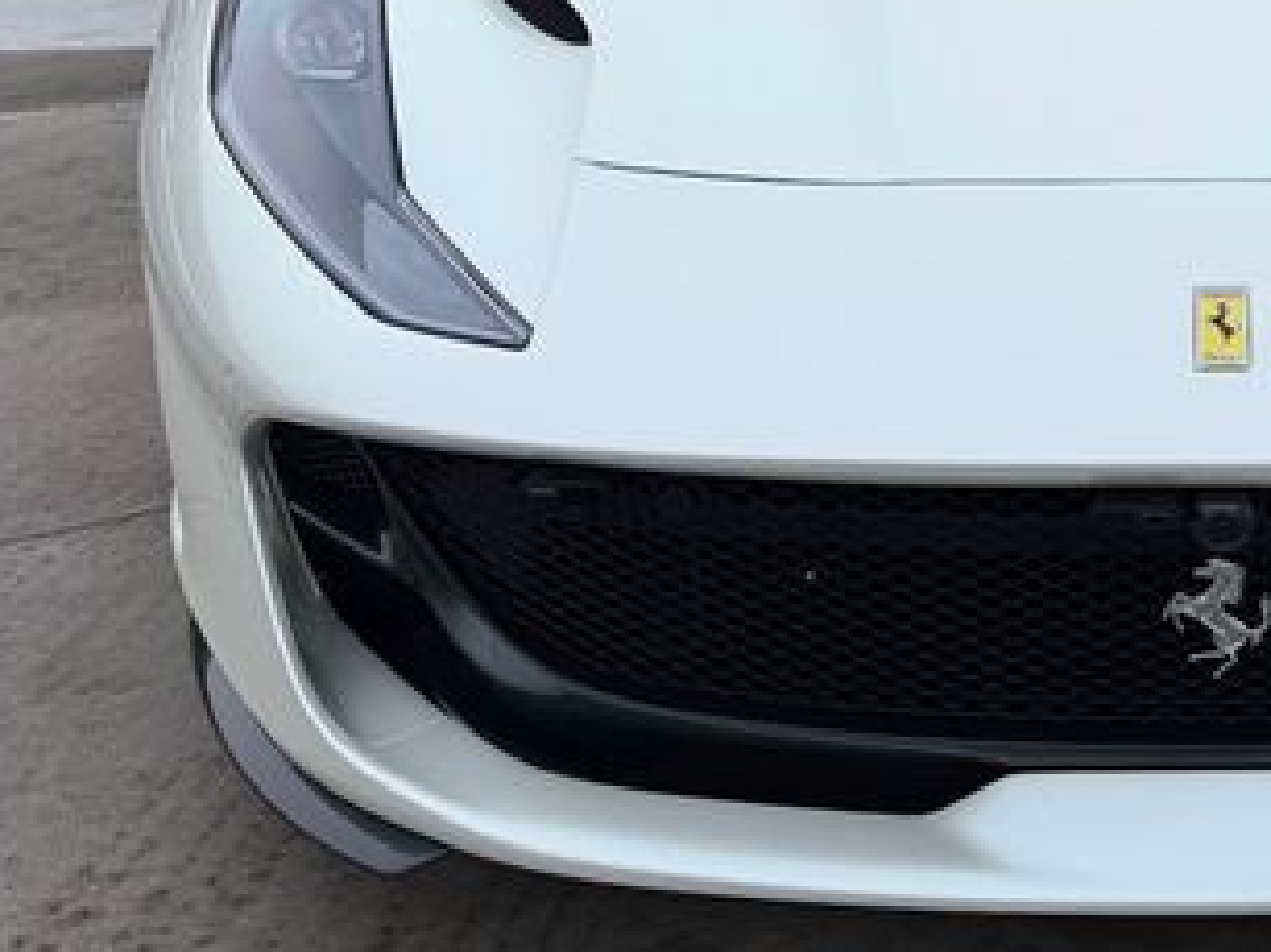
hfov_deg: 35.3
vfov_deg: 27.6
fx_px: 1835
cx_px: 1209
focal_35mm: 50
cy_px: 29
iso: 80
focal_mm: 6.76
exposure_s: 1/1437
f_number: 1.78
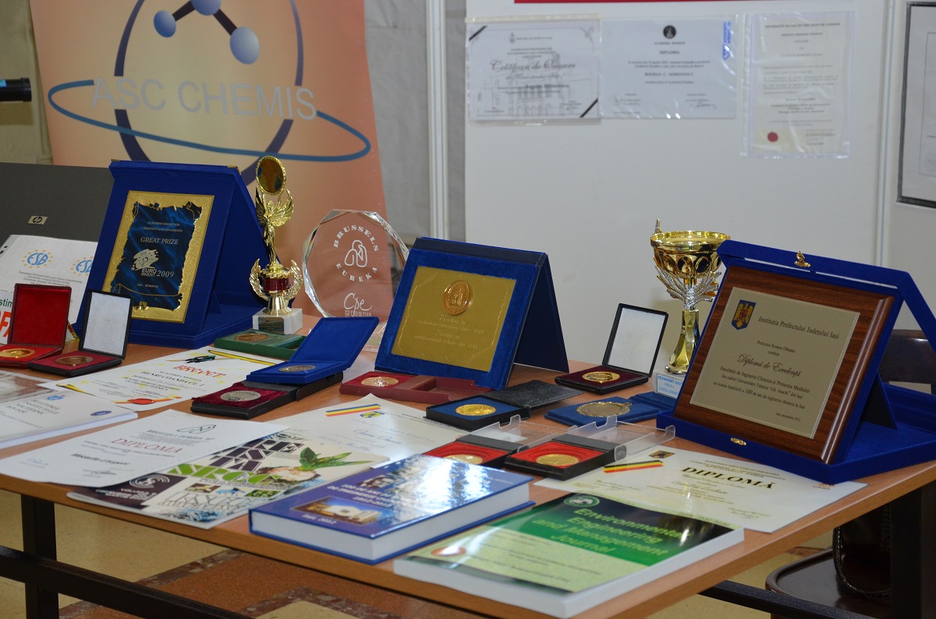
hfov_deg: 27.1
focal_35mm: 75
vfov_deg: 18.1
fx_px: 1945
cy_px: 310
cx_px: 468
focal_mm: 50
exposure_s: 1/60
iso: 900
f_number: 5
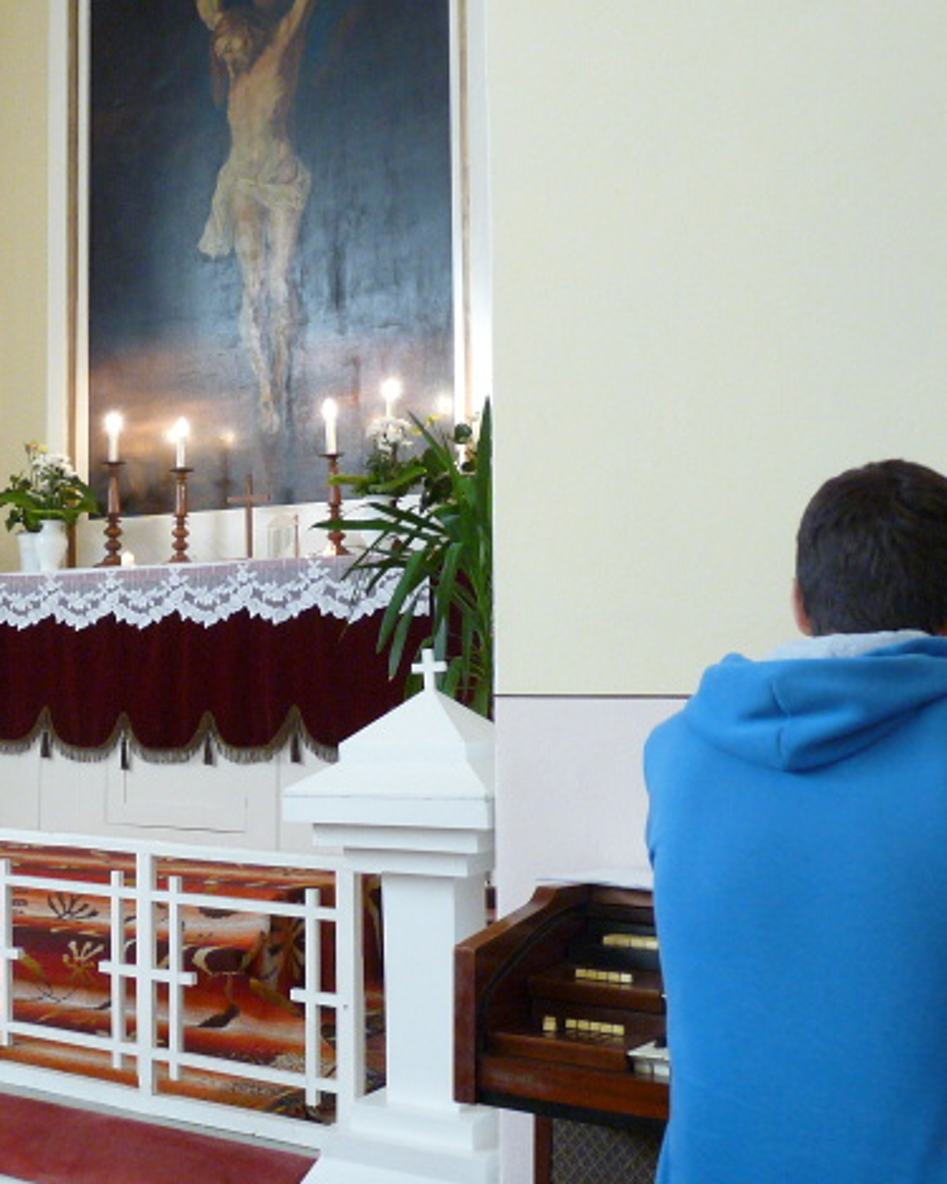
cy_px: 598
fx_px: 1542
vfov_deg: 42.0
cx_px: 149
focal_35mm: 44
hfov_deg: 32.9
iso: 400
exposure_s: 1/60
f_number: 2.8
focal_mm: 4.8
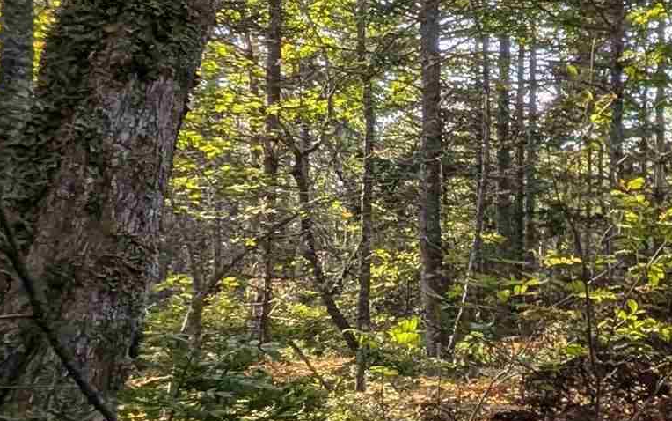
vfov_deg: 19.1
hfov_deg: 23.8
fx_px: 1246
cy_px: 306
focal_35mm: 68
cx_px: 1012
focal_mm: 2.35
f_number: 2.2
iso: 44
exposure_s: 1/831
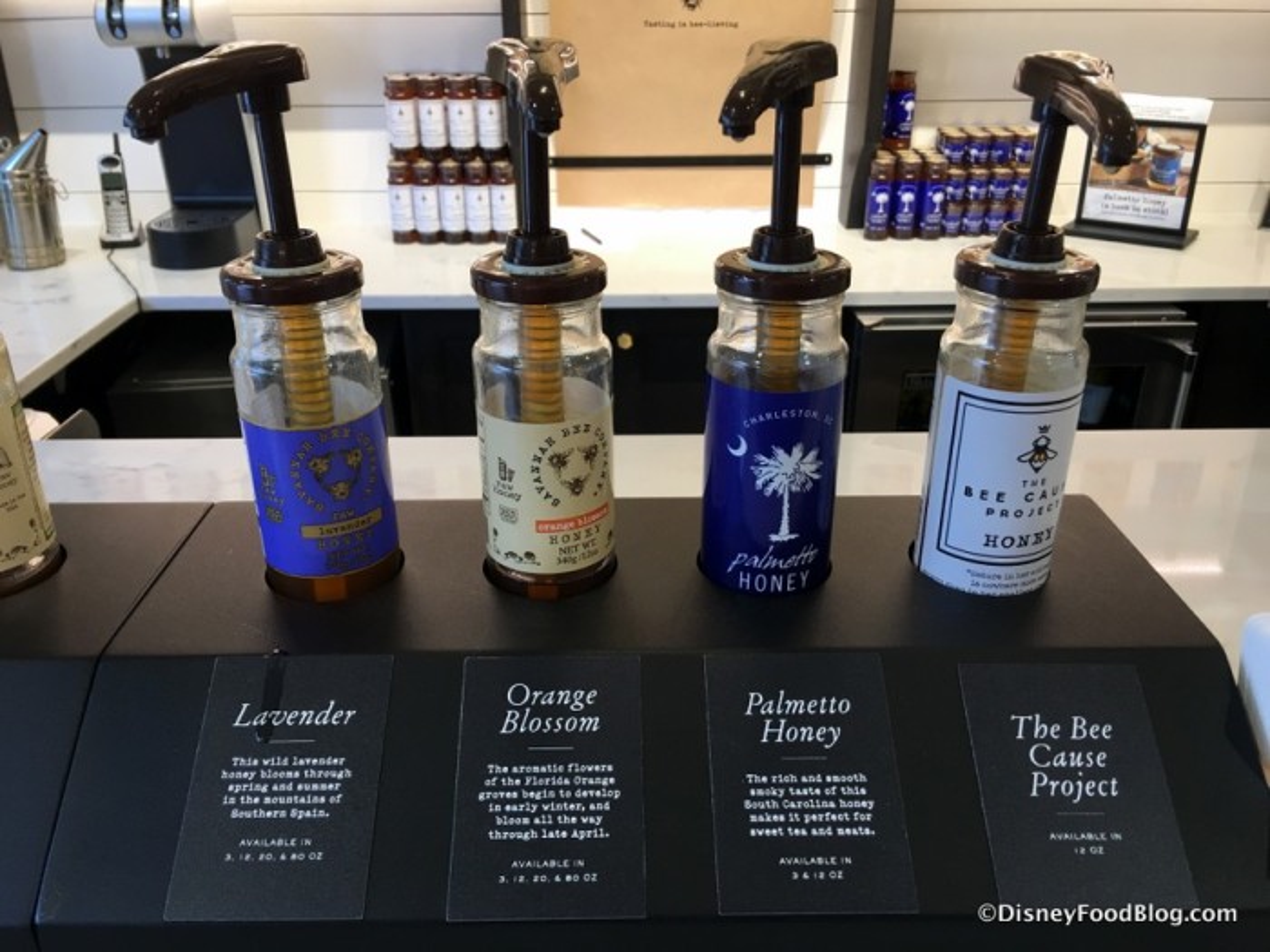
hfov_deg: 61.7
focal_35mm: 29
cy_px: 476
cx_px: 635
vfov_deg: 48.2
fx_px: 1064
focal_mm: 4.15
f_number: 2.2
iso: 32
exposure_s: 1/40
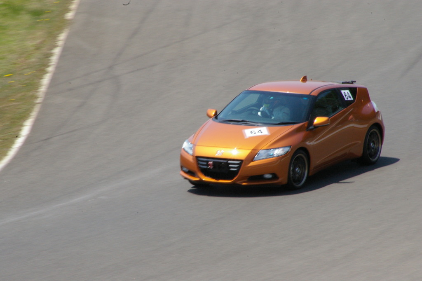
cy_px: 140
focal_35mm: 375
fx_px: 4394
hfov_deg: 5.5
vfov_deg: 3.7
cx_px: 211
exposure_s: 1/90
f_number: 38
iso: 800
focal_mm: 250
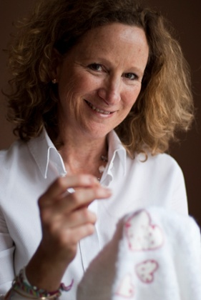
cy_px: 150
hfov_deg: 18.2
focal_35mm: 75
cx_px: 100
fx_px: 627
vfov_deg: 27.0
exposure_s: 1/60
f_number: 2
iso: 160
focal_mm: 50
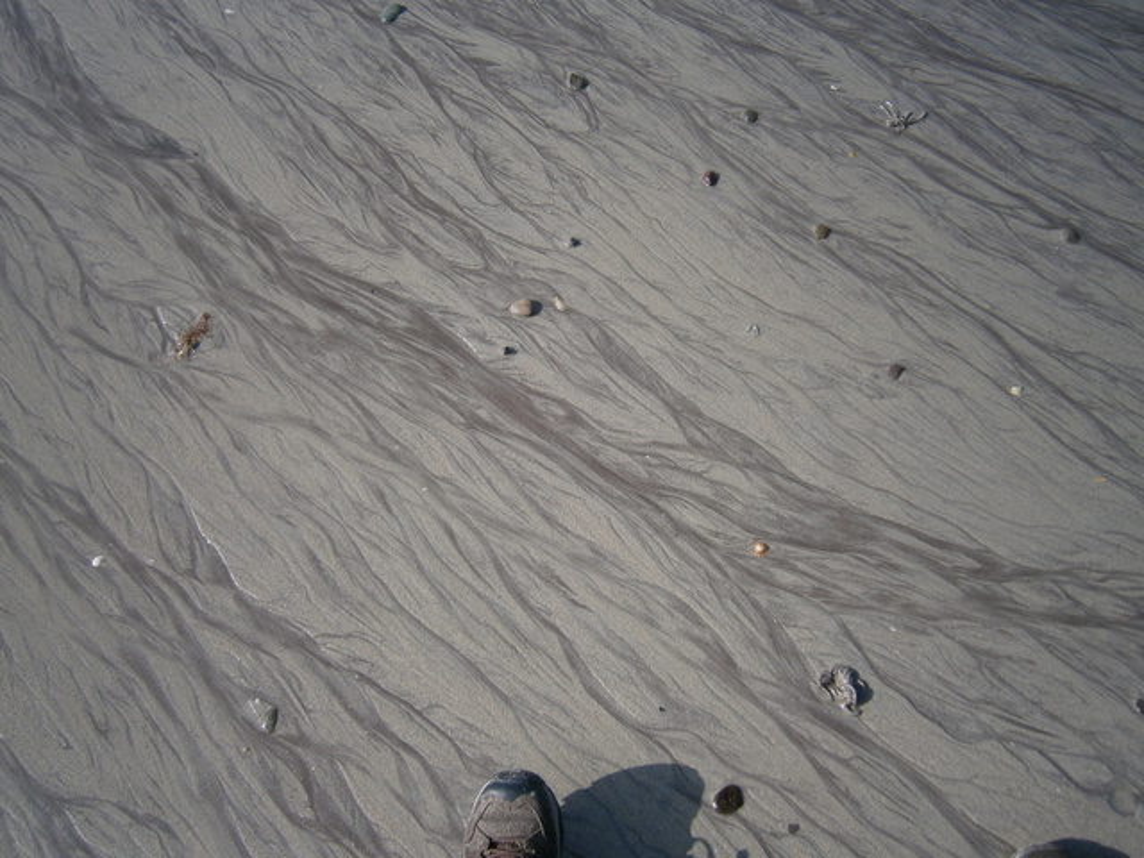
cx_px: 572
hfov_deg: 67.3
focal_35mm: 26
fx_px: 859
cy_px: 429
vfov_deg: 53.1
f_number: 2.8
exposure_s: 1/1600
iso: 80
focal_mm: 4.7
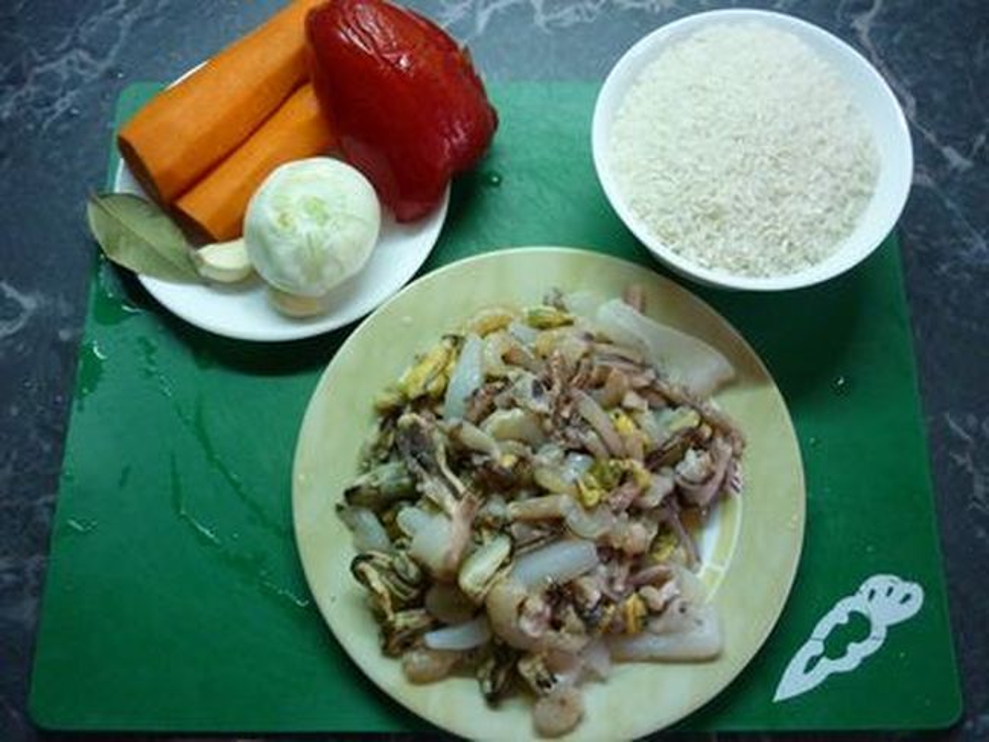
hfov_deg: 55.3
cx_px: 494
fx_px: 943
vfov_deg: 43.0
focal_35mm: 33
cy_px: 371
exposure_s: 1/30
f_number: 2.8
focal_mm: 5.5
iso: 400
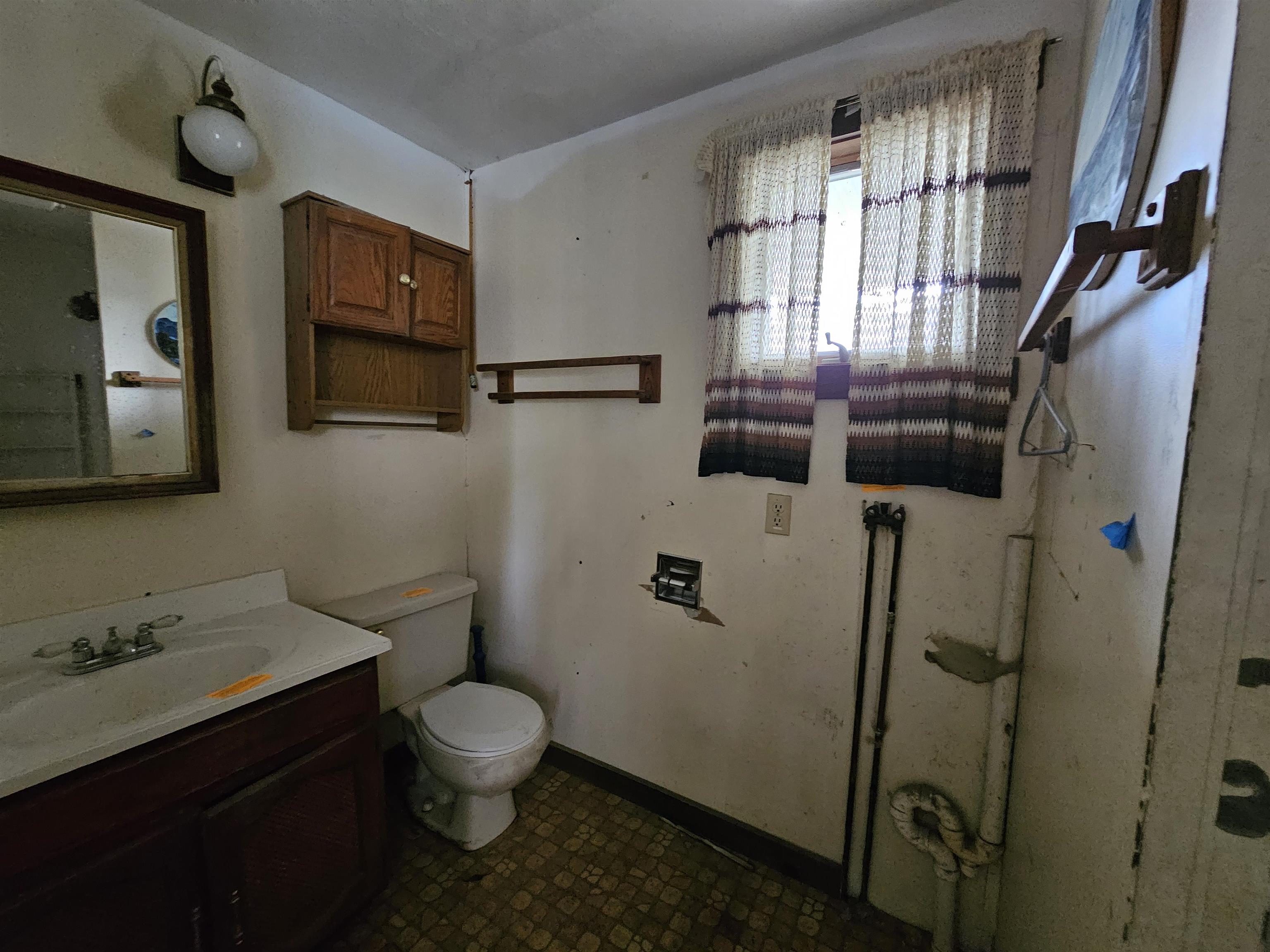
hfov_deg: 106.2
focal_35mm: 13
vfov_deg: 89.9
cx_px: 635
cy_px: 476
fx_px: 477
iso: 1000
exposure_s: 1/24
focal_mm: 2.2
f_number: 2.2
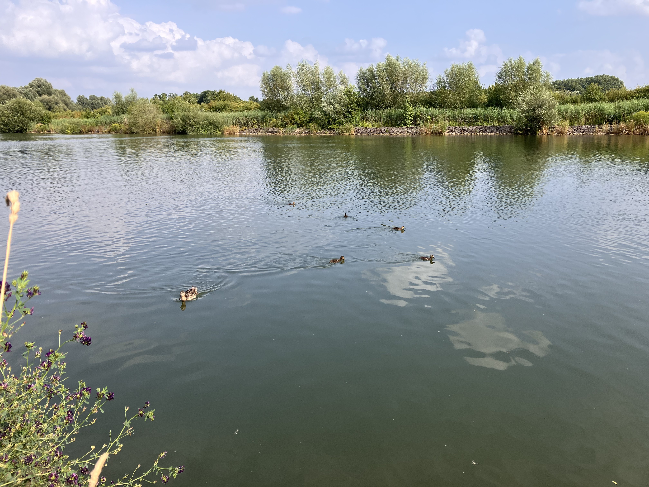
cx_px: 324
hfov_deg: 63.4
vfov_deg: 49.7
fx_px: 525
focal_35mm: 28
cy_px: 244
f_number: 1.8
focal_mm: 3.99
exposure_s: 1/991
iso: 32
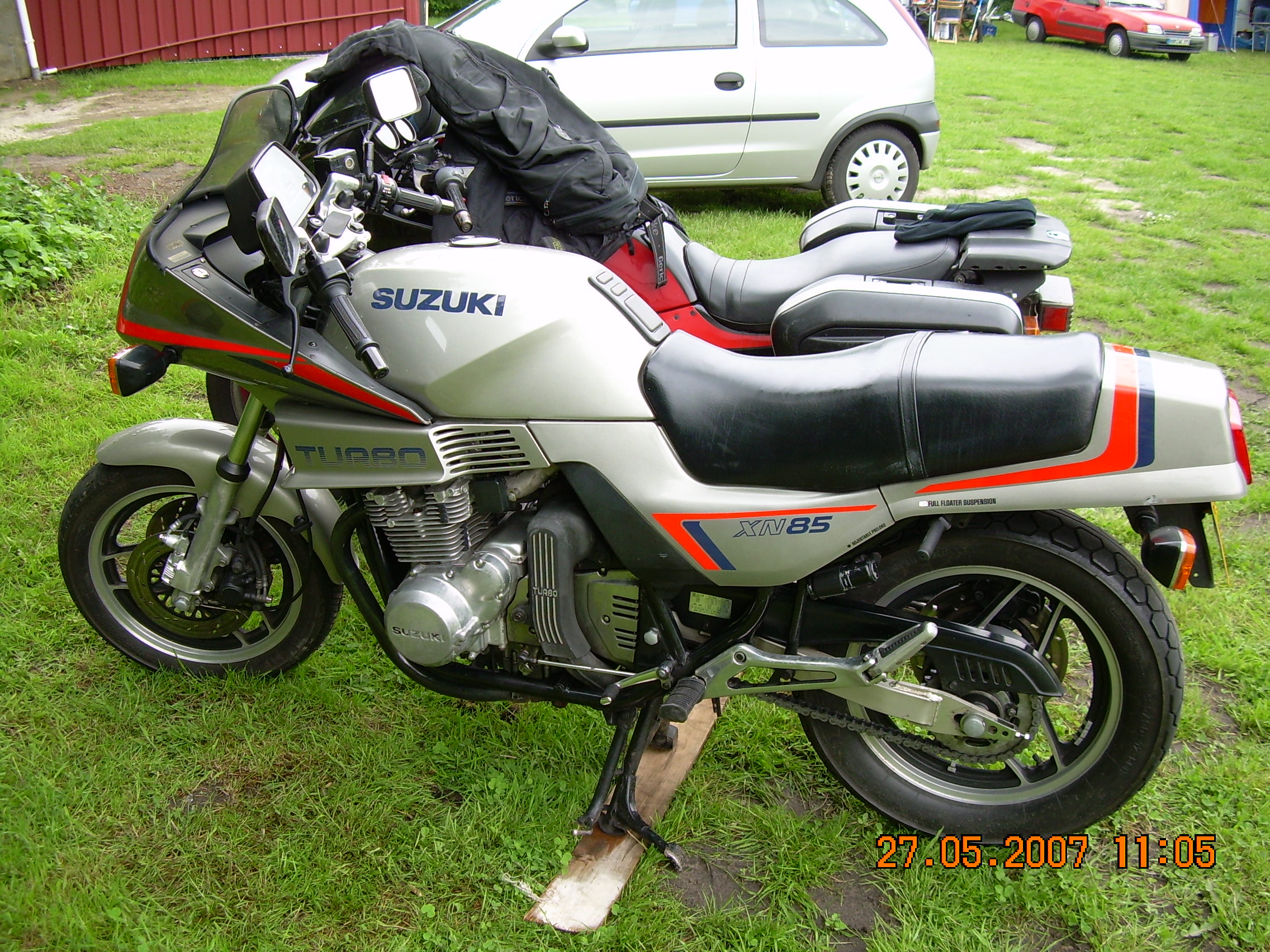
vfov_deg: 37.7
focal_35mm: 38
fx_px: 1394
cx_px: 635
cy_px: 476
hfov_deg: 49.0
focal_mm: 6.3
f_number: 2.8
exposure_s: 1/115
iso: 50
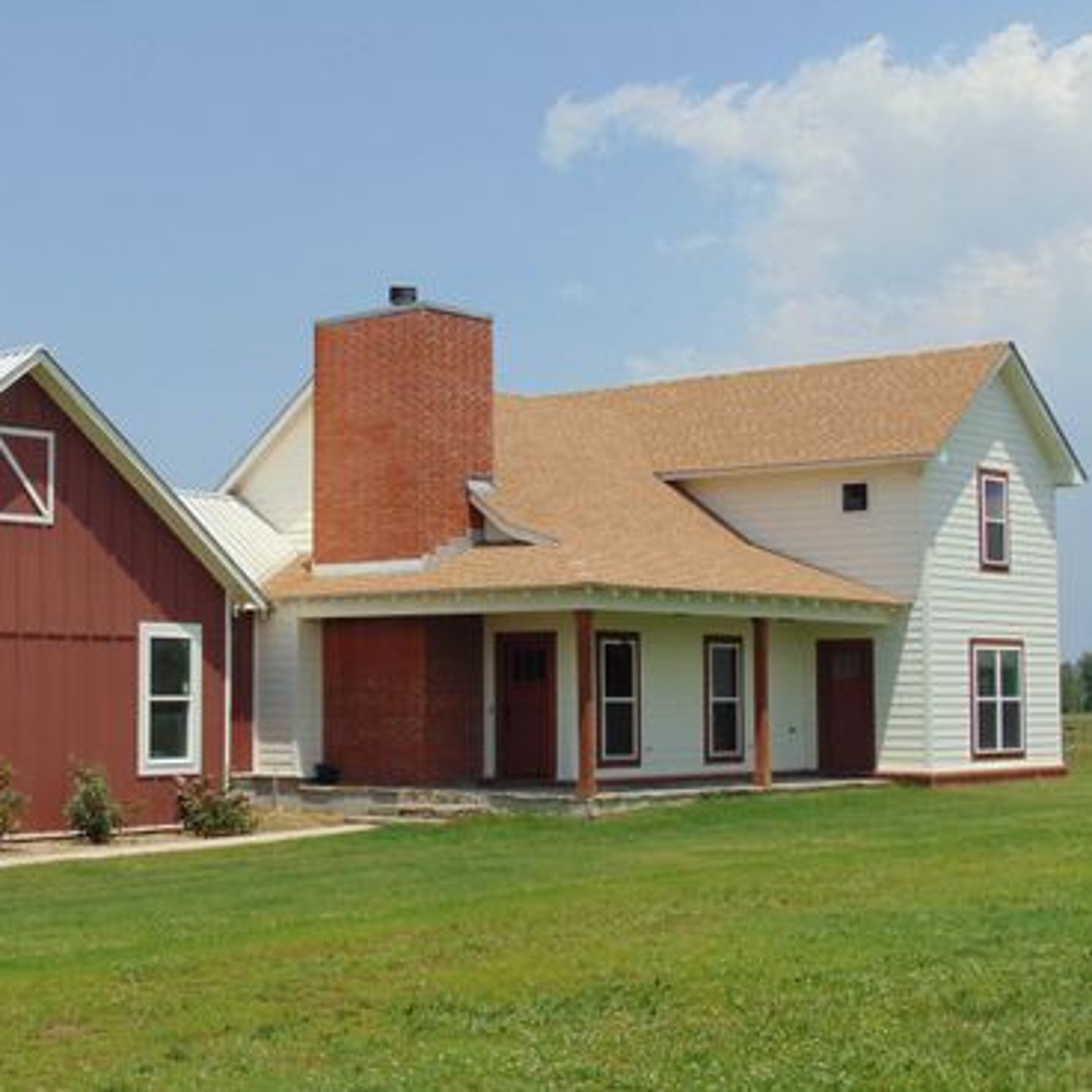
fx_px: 2141
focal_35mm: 60
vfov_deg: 28.6
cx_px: 374
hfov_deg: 28.4
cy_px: 542
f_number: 9
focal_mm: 9
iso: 80
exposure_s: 1/320
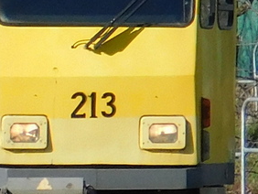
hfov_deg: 3.5
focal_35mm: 570
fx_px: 4252
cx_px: -82
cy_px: -94
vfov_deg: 2.6
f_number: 5
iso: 125
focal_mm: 23.7
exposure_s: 1/640
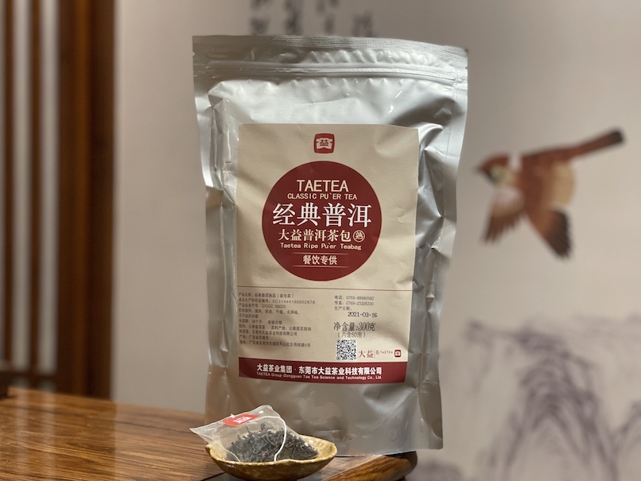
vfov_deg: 22.9
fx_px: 1185
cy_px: 240
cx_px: 320
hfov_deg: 30.3
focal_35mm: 64
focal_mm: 7.5
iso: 250
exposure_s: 1/91
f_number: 2.2
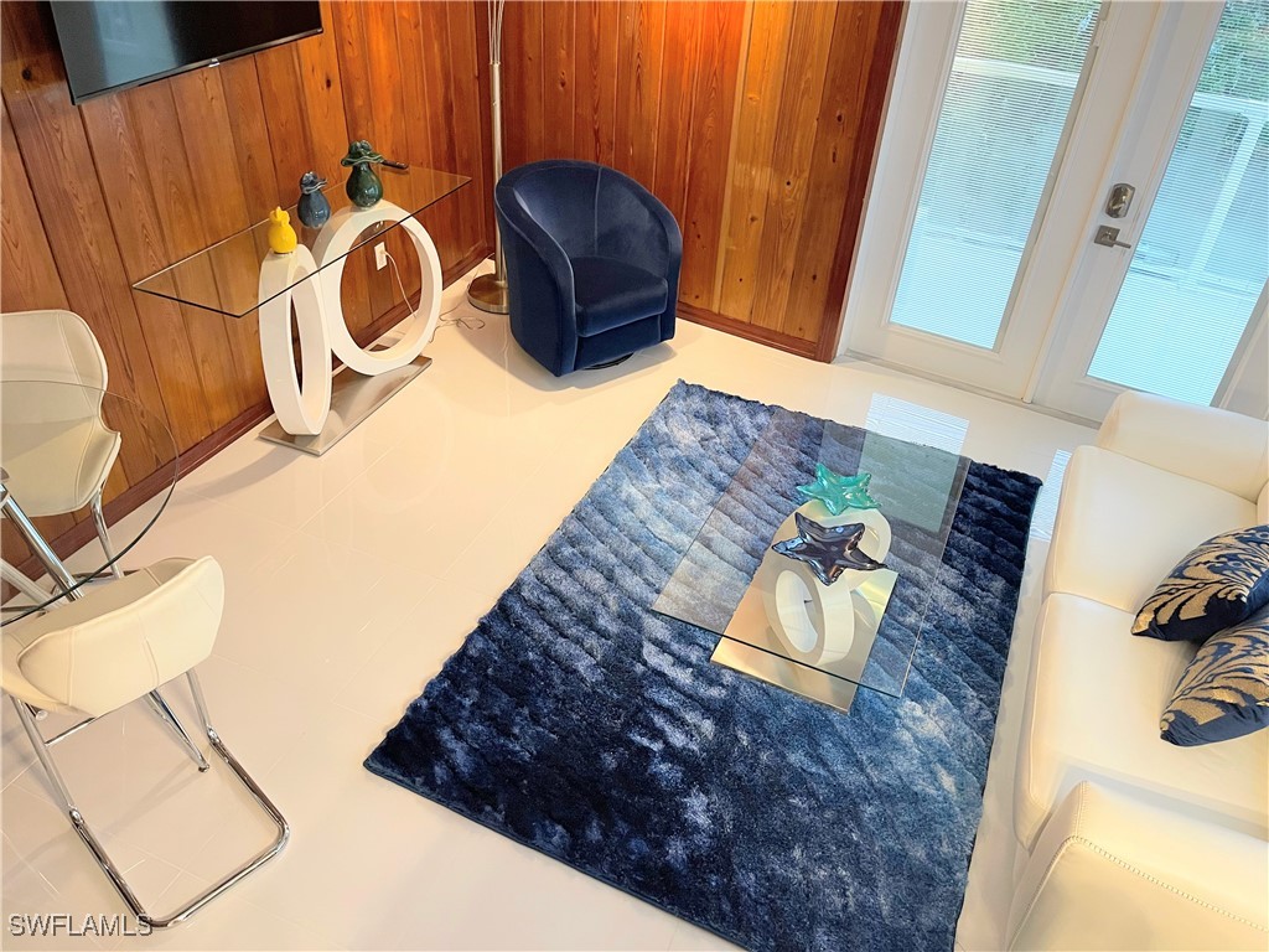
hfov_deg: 67.3
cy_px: 476
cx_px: 634
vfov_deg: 53.1
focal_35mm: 26
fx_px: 953
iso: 500
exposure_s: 1/60
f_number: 1.6
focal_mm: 5.1
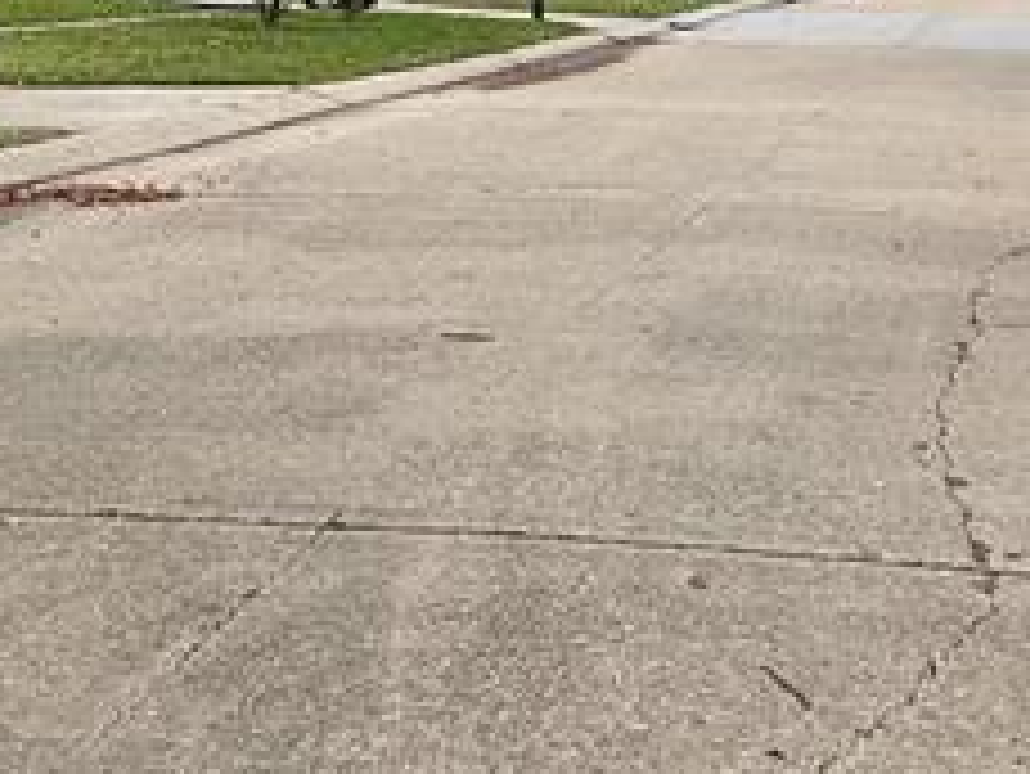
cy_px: -58
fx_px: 2411
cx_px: 814
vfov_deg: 17.6
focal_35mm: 81
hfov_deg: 23.8
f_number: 1.8
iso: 16
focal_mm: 3
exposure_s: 1/284
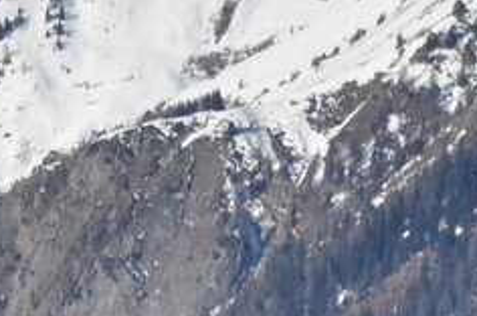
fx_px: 9581
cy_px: -756
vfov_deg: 1.9
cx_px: -549
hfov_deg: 2.8
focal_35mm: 725
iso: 125
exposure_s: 1/200
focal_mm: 70
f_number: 8
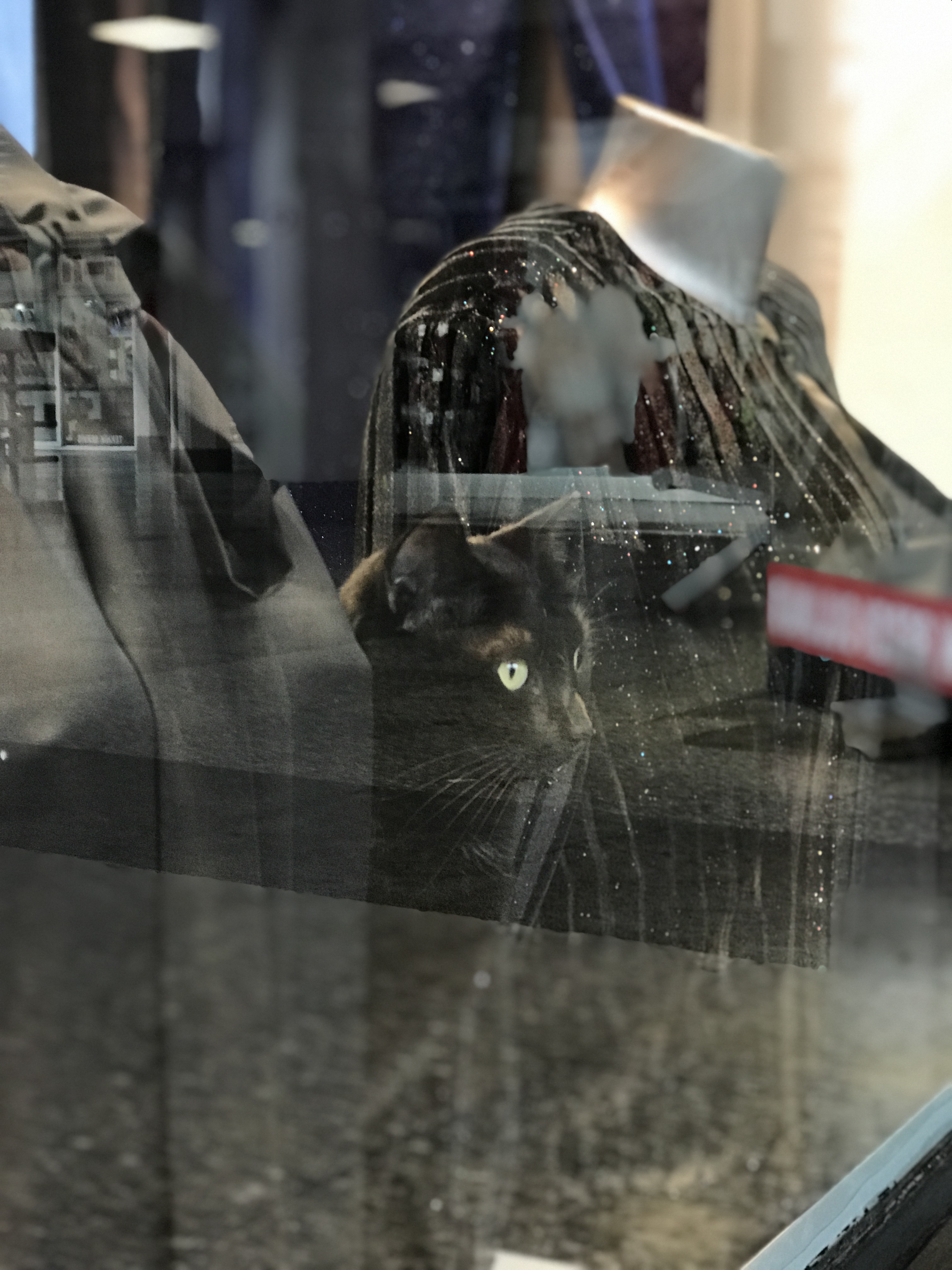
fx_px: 2090
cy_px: 635
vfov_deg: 33.8
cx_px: 476
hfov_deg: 25.7
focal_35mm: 57
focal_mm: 6.6
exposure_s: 1/50
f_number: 2.8
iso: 200
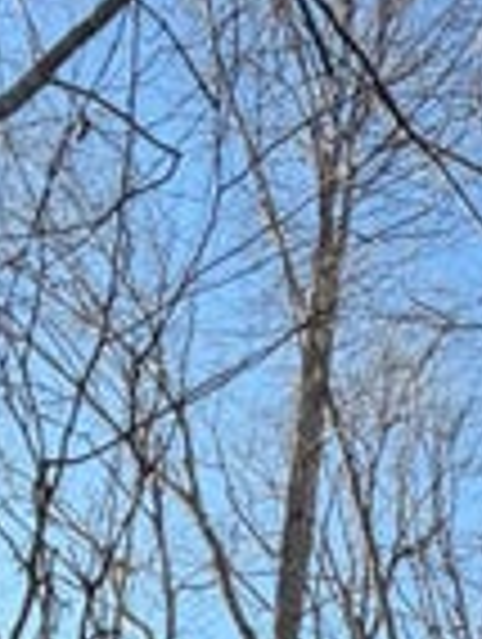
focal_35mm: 63
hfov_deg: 23.1
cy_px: 1076
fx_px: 1166
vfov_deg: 22.2
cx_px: 374
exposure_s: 1/468
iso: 64
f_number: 2.2
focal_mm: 2.22
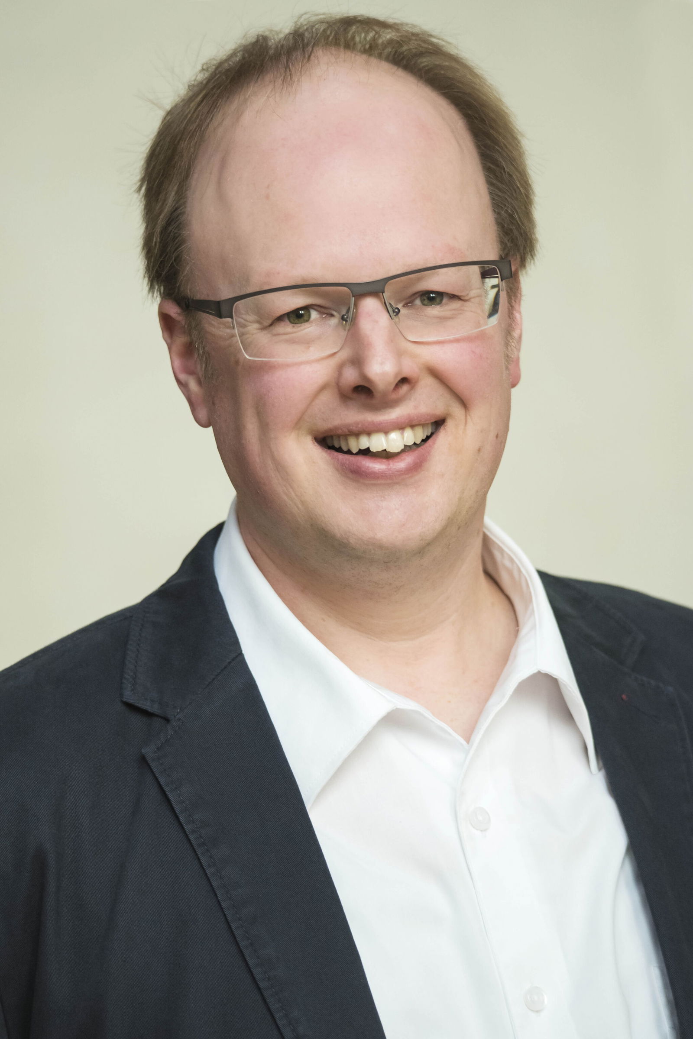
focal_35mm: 185
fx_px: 5341
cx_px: 346
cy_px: 520
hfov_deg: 7.4
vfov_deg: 11.1
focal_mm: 185
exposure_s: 1/160
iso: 1600
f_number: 5
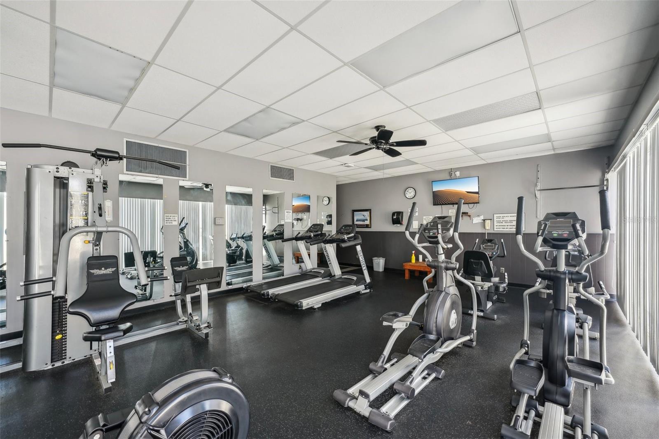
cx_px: 330
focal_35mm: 14
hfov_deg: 104.3
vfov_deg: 81.2
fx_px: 256
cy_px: 220
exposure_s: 1/15
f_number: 8
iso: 800
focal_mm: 14
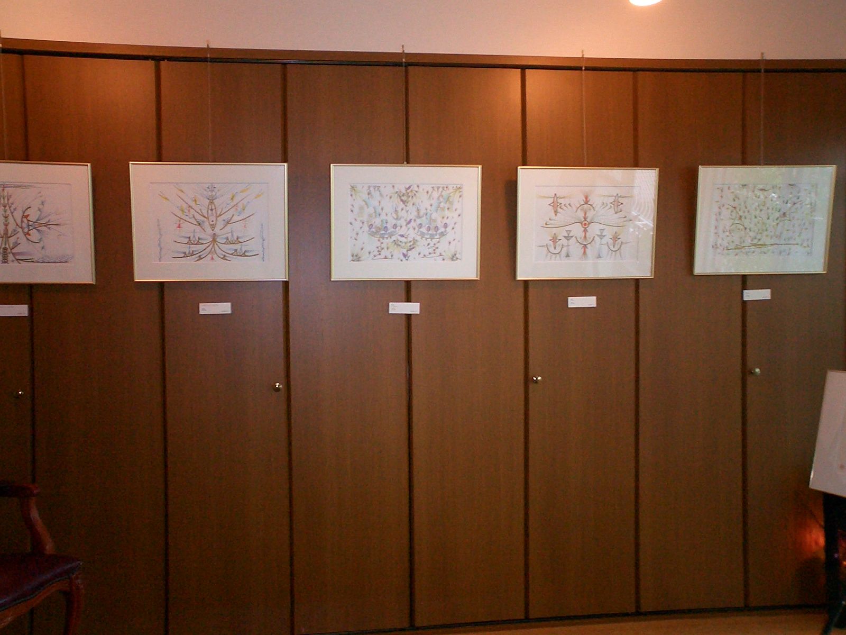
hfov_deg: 50.1
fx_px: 904
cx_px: 423
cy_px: 318
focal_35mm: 37
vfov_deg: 38.7
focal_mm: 5.6
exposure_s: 1/40
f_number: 3.5
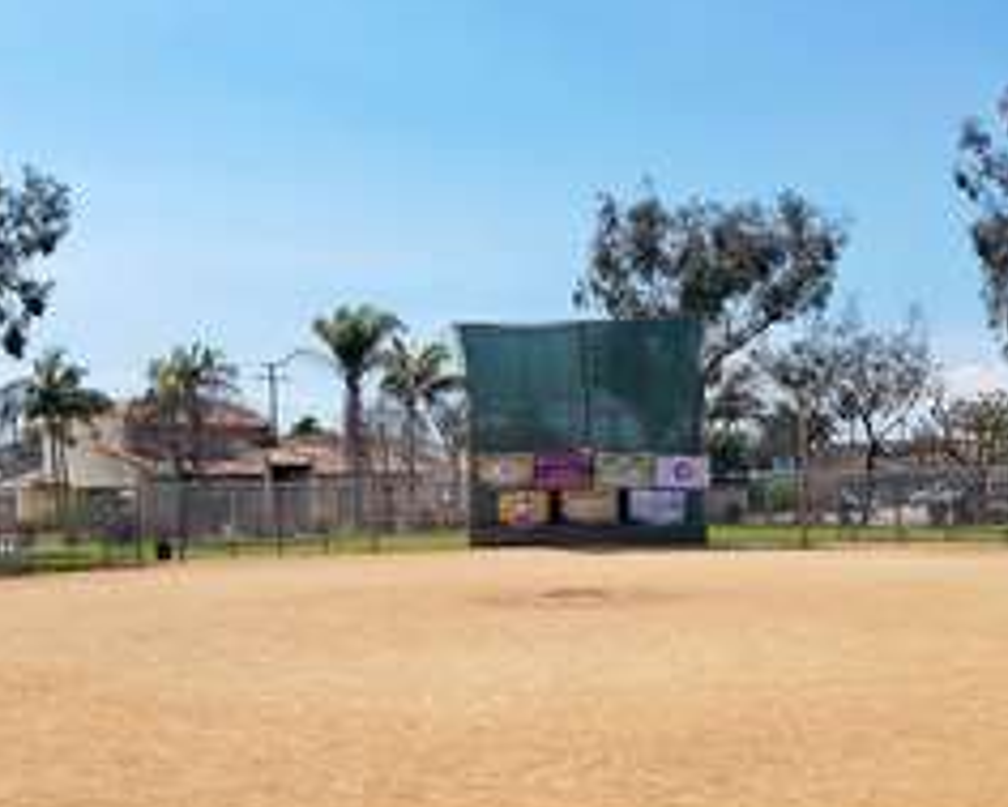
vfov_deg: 34.5
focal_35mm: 43
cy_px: 551
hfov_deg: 42.9
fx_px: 1283
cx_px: 534
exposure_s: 1/3200
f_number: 1.7
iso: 50
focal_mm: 4.2
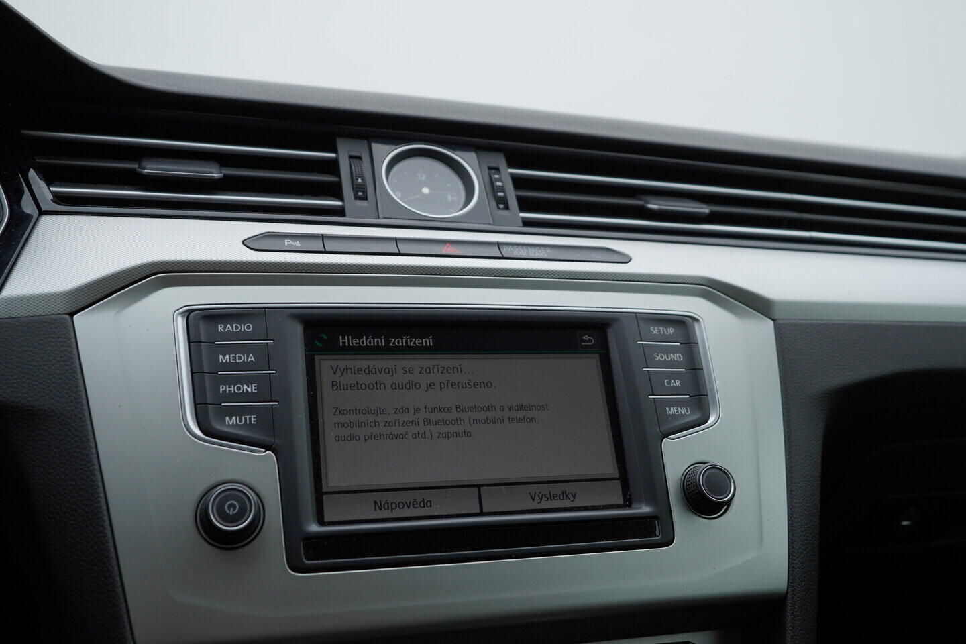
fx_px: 966
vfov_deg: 36.9
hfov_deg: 53.1
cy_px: 322
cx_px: 483
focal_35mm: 36
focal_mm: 24
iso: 125
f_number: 4
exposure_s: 1/80
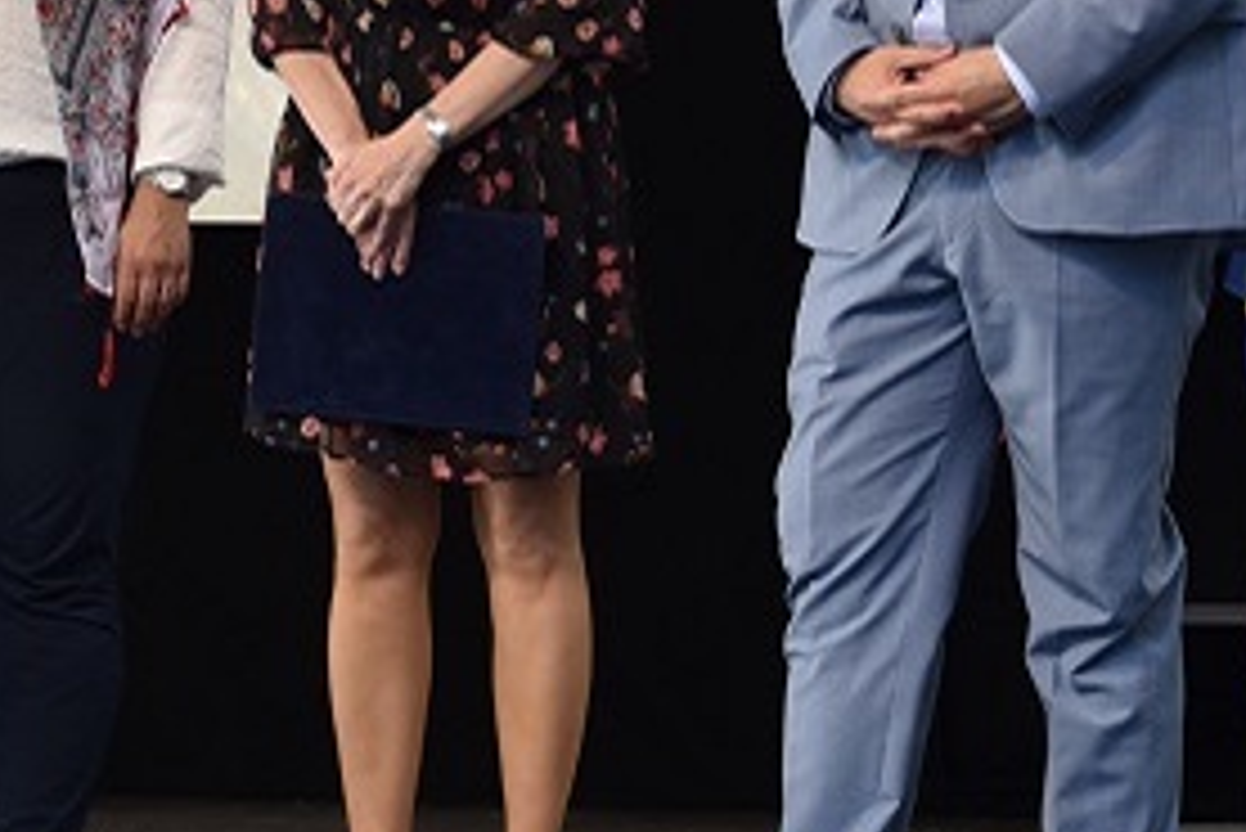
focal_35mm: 182
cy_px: -40
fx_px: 6302
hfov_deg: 11.2
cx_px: 153
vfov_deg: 7.5
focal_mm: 42
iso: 400
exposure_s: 1/160
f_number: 5
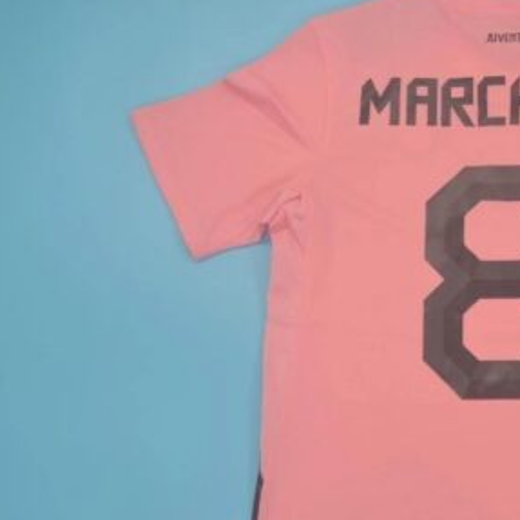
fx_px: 1088
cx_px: 480
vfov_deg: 26.8
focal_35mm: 64
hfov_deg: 25.9
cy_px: 319
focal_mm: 24
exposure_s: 1/100
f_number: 4
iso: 200
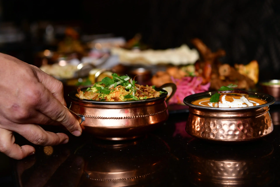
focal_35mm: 55
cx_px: 140
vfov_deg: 24.6
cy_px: 94
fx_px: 428
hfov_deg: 36.2
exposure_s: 1/160
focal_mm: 55
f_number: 4
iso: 400
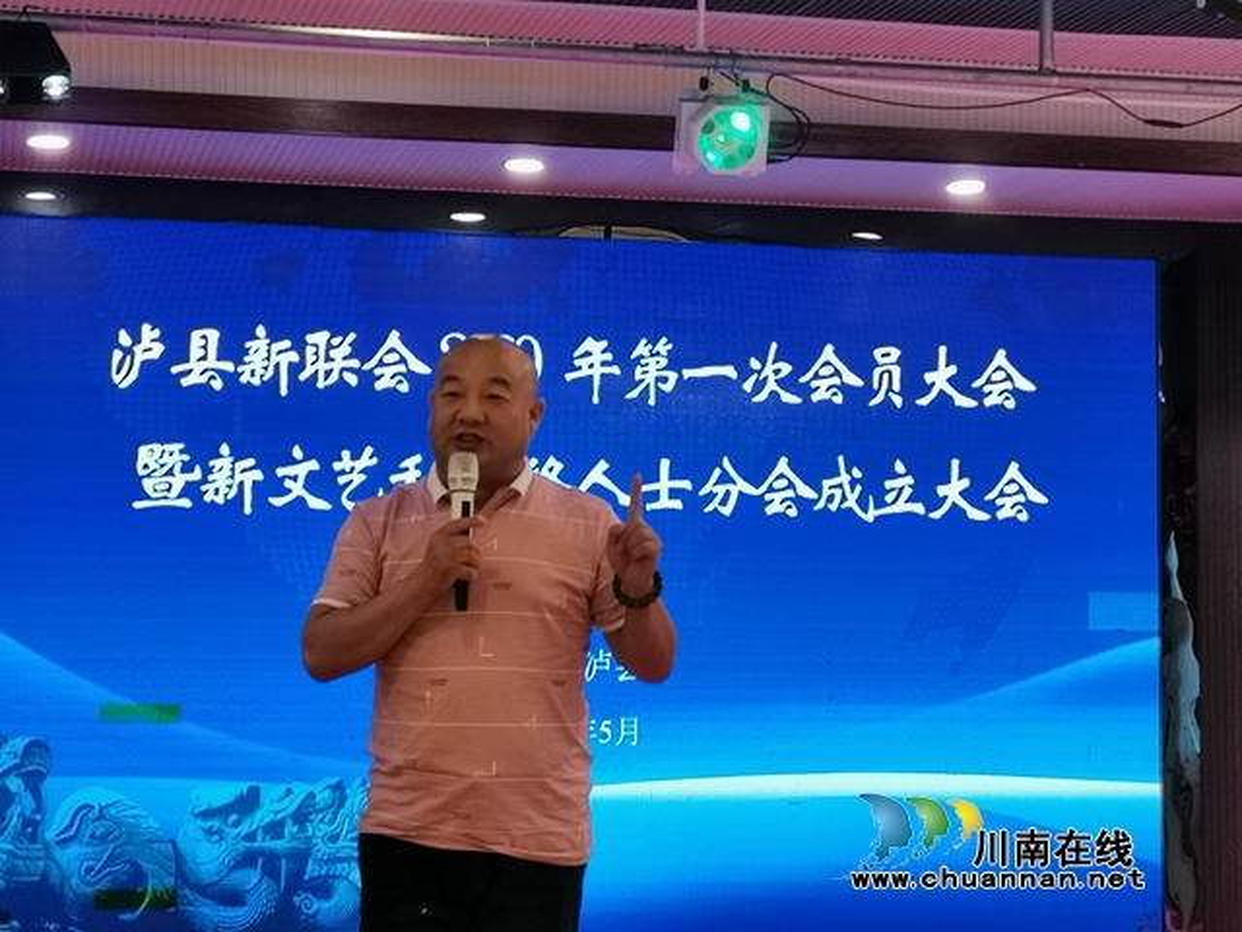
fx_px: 2727
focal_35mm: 76
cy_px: 466
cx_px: 621
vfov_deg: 19.4
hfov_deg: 25.7
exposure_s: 1/100
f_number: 1.8
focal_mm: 4.75
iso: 125
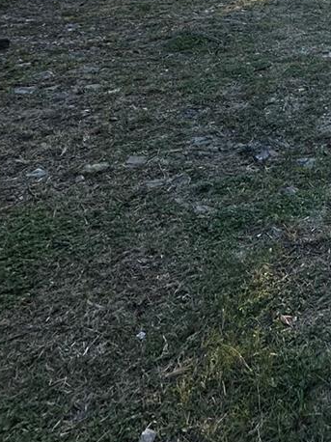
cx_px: 485
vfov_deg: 32.3
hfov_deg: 24.5
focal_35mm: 47
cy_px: -107
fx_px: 600
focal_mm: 2.22
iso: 40
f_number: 2.2
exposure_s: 1/963
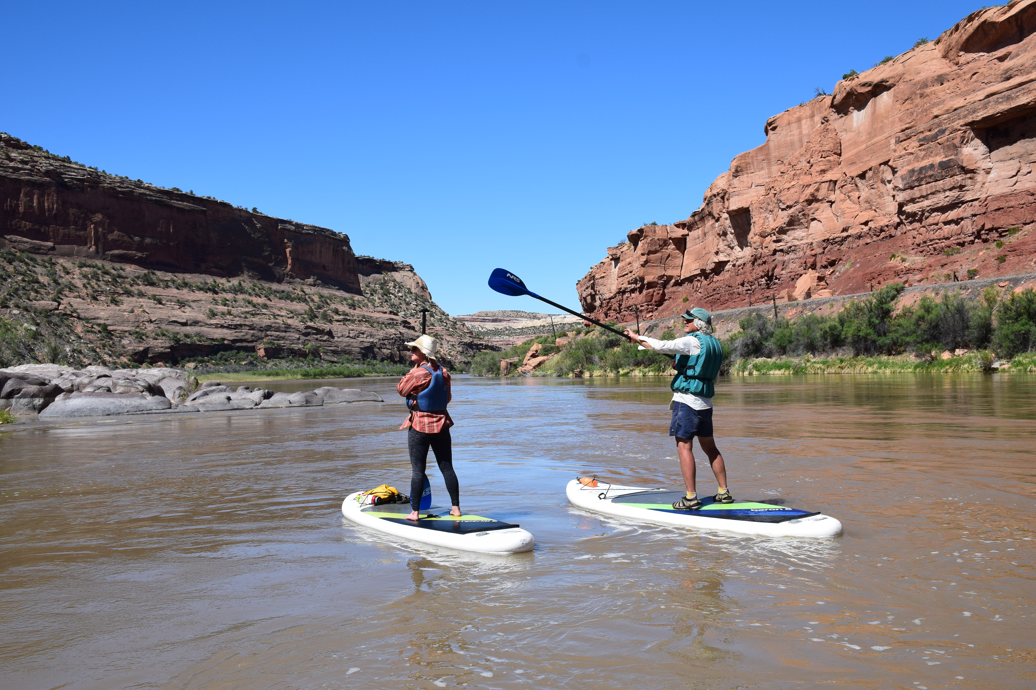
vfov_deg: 36.9
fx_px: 1036
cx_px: 518
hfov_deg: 53.1
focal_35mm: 36
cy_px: 345
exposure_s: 1/500
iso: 320
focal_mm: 24
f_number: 11
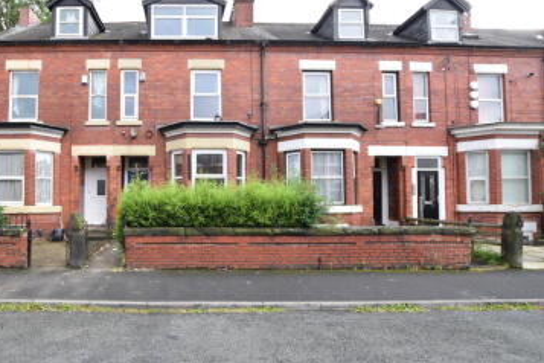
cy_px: 190
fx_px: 302
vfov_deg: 61.9
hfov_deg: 81.3
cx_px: 183
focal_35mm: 20
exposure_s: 1/100
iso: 800
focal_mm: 10
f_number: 9
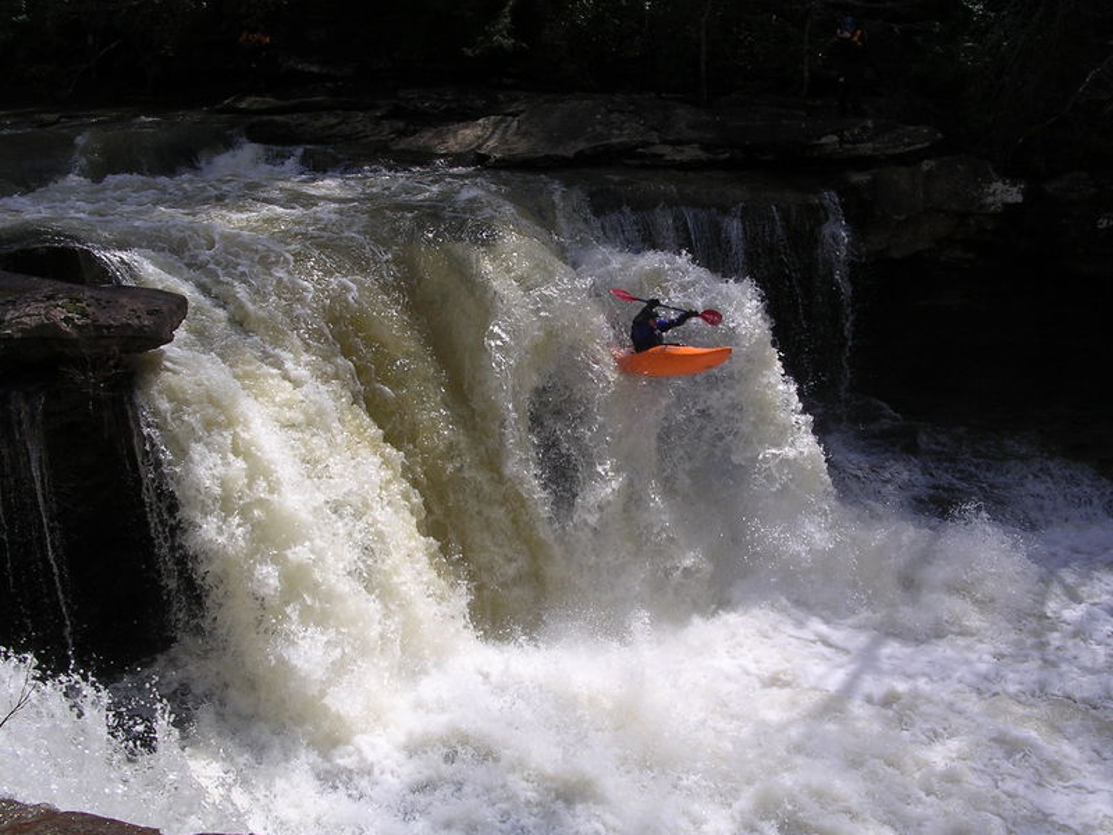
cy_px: 418
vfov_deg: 37.7
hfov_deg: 49.0
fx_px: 1222
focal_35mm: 38
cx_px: 556
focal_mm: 5.8
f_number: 5.6
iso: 100
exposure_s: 1/406
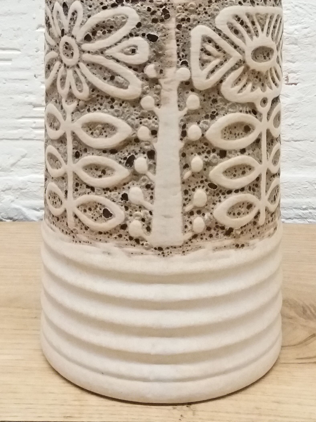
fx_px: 670
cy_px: 50
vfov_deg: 33.3
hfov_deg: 26.6
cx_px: 156
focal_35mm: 55
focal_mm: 3.7
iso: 400
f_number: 1.9
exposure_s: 1/217
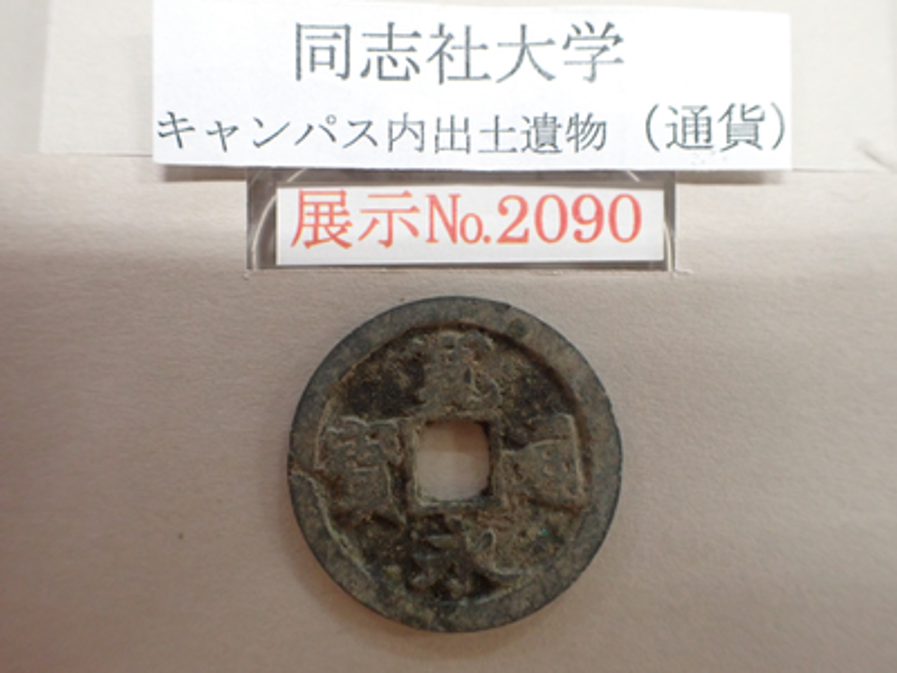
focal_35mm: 30
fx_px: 777
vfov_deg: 46.8
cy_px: 336
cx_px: 448
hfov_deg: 60.0
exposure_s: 1/125
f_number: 2.3
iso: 800
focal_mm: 5.4
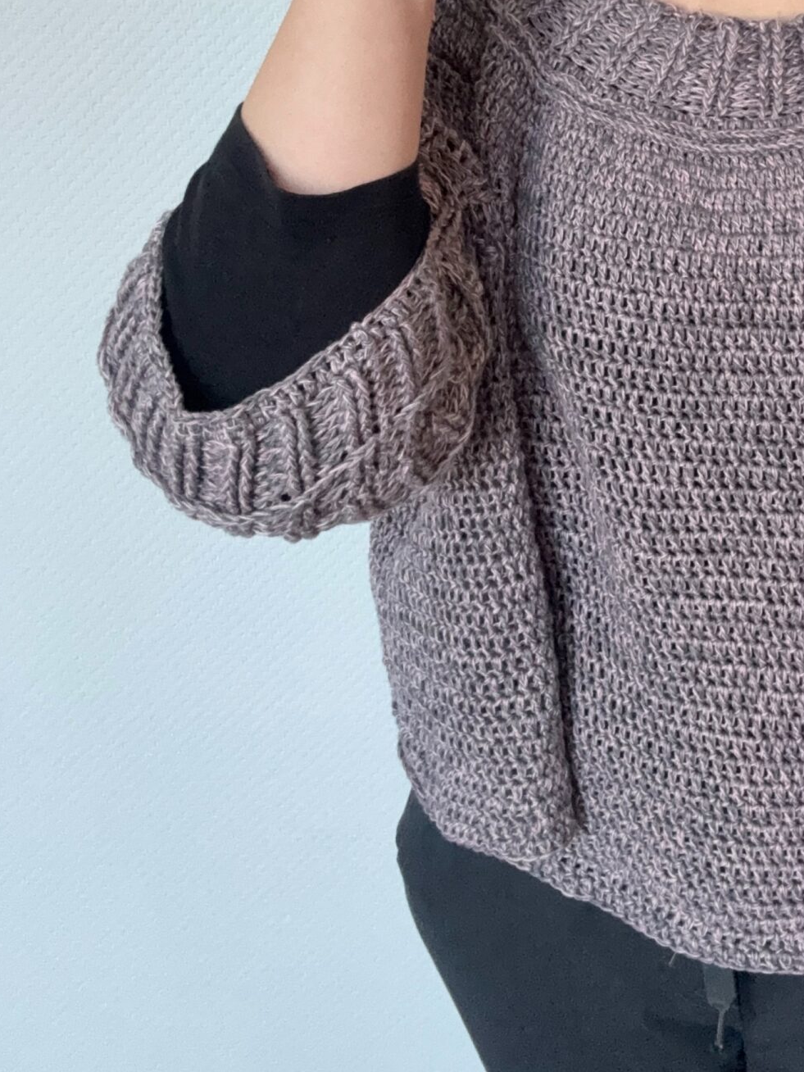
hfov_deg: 30.3
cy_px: 193
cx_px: 777
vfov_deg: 40.1
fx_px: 1394
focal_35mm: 45
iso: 160
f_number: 1.9
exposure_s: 1/60
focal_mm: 2.69
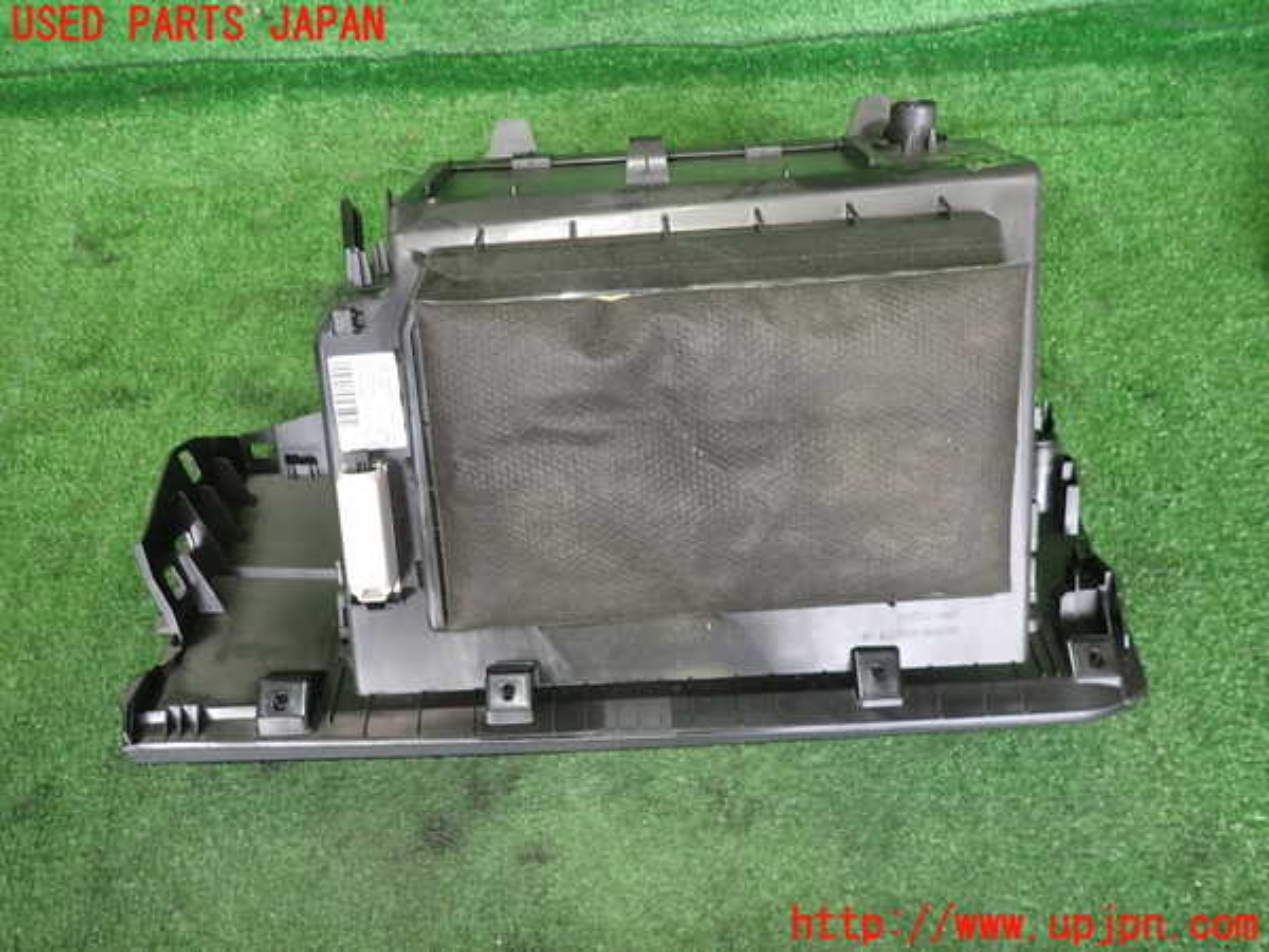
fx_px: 916
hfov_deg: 69.4
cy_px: 476
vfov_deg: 54.9
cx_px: 634
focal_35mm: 25
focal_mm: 4.5
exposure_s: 1/30
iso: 200
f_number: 2
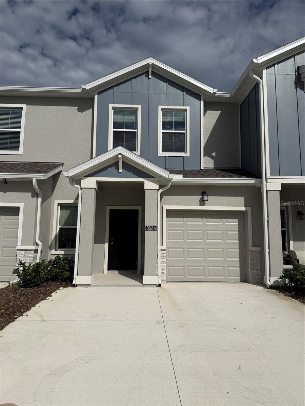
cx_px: 152
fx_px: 282
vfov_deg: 71.6
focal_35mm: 24
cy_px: 203
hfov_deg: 56.8
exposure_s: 1/17544
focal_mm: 6.76
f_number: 1.78
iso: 50
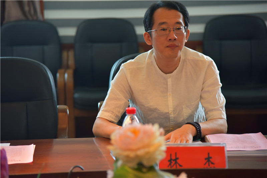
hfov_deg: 18.6
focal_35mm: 110
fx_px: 816
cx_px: 134
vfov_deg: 12.4
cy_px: 89
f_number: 4
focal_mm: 110
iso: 1250
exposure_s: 1/50
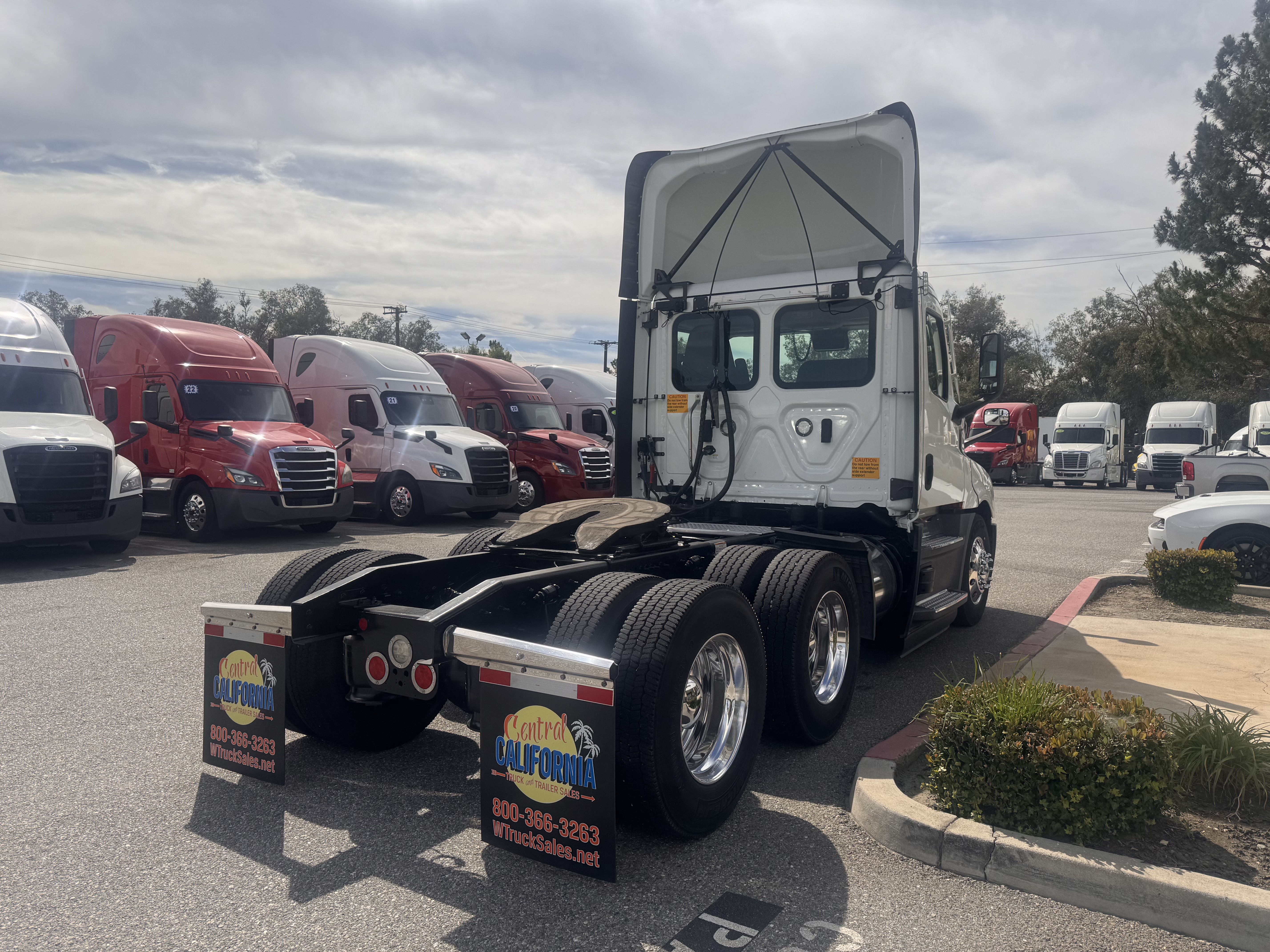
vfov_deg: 56.8
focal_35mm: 24
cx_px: 635
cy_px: 476
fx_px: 881
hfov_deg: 71.6
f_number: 1.78
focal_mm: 6.76
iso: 80
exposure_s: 1/7092
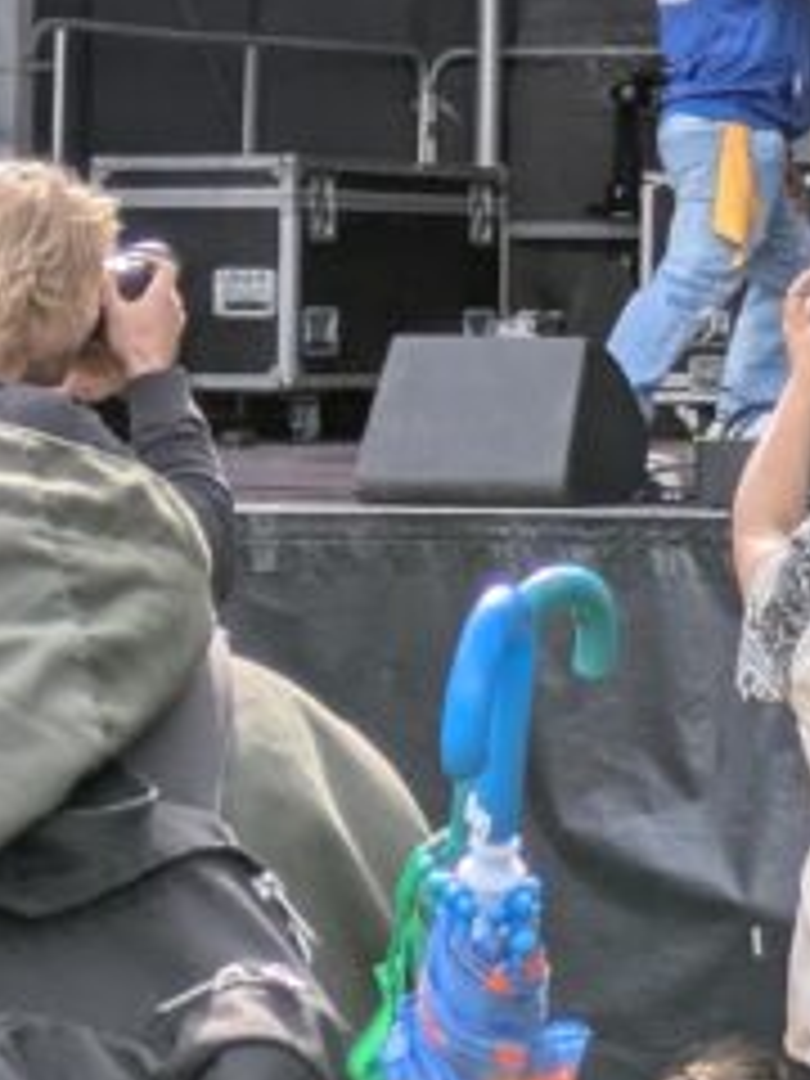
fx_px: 6801
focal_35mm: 218
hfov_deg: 6.4
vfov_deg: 9.0
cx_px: 2043
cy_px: -88
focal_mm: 5.43
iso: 42
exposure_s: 1/750
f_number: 1.89
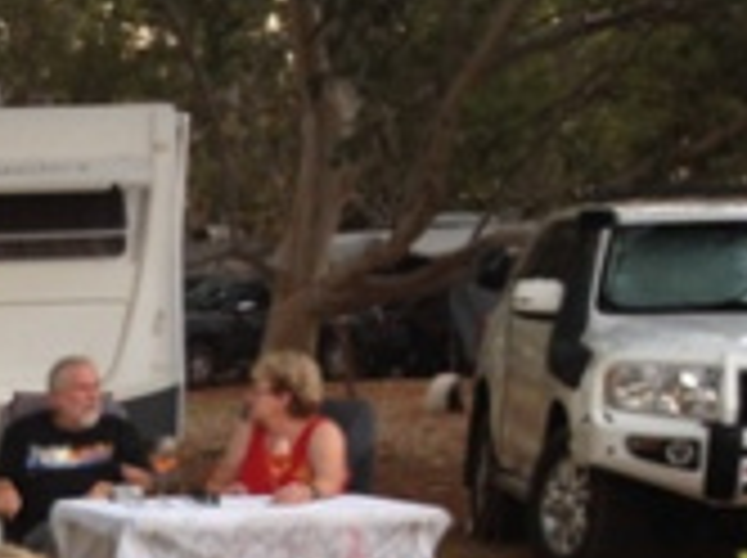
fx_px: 2780
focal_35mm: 129
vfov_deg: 11.0
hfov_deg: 13.7
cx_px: -601
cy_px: 864
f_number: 2.4
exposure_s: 1/20
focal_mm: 4.28
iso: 50
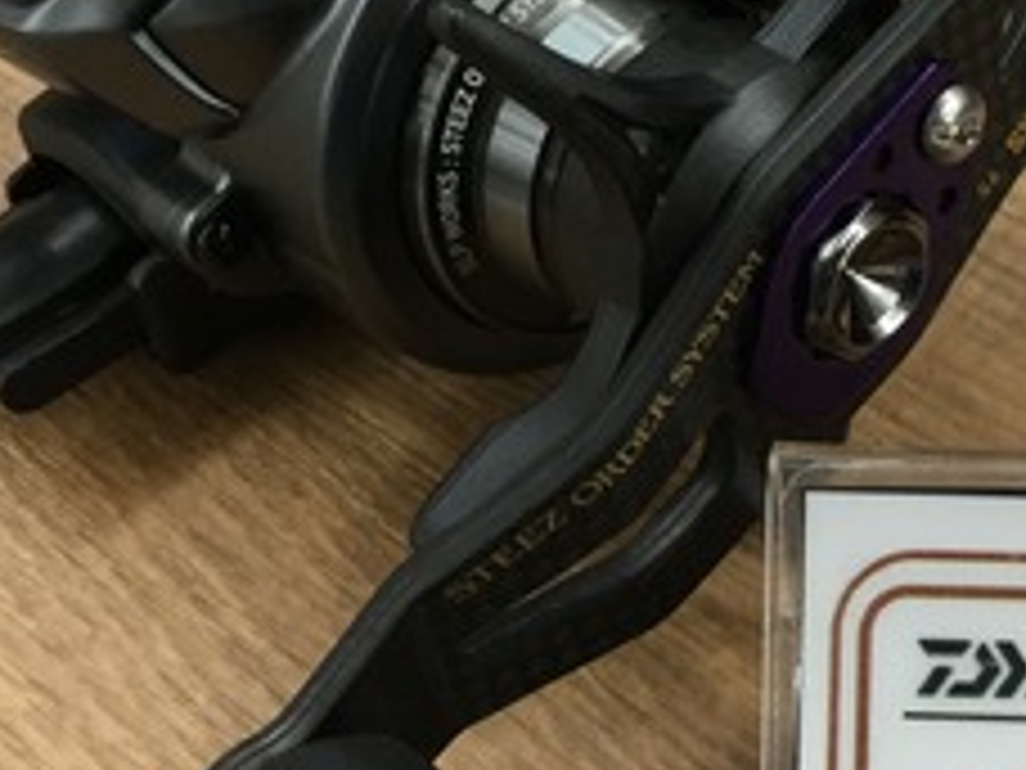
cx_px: 850
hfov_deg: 22.1
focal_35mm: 87
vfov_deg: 17.0
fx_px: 2579
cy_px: 333
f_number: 2.4
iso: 40
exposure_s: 1/33
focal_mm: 3.3
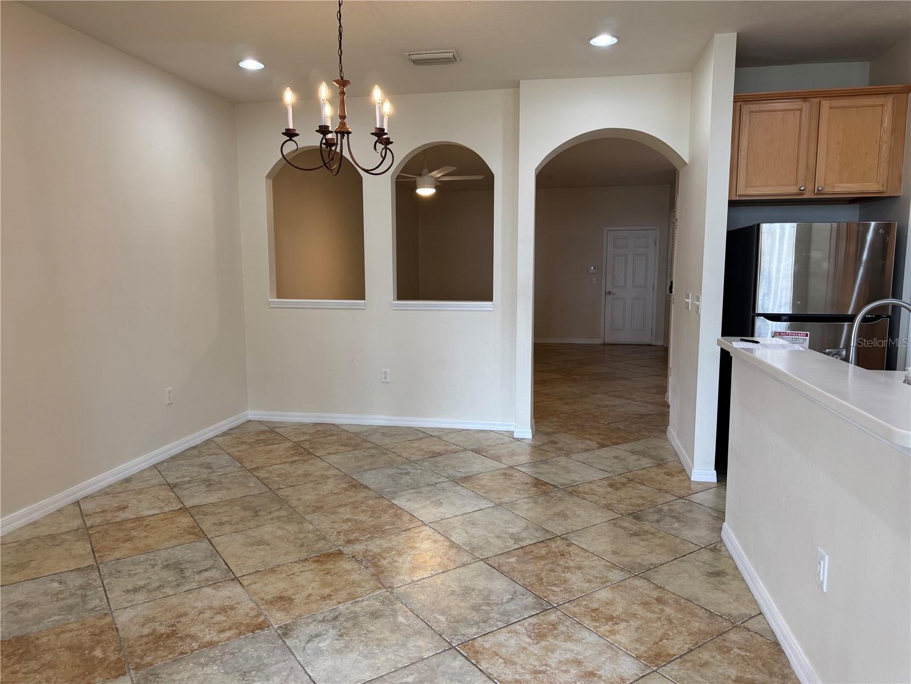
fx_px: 632
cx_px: 456
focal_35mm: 24
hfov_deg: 71.6
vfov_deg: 56.8
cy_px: 342
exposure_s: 1/120
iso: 125
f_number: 1.78
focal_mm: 6.76
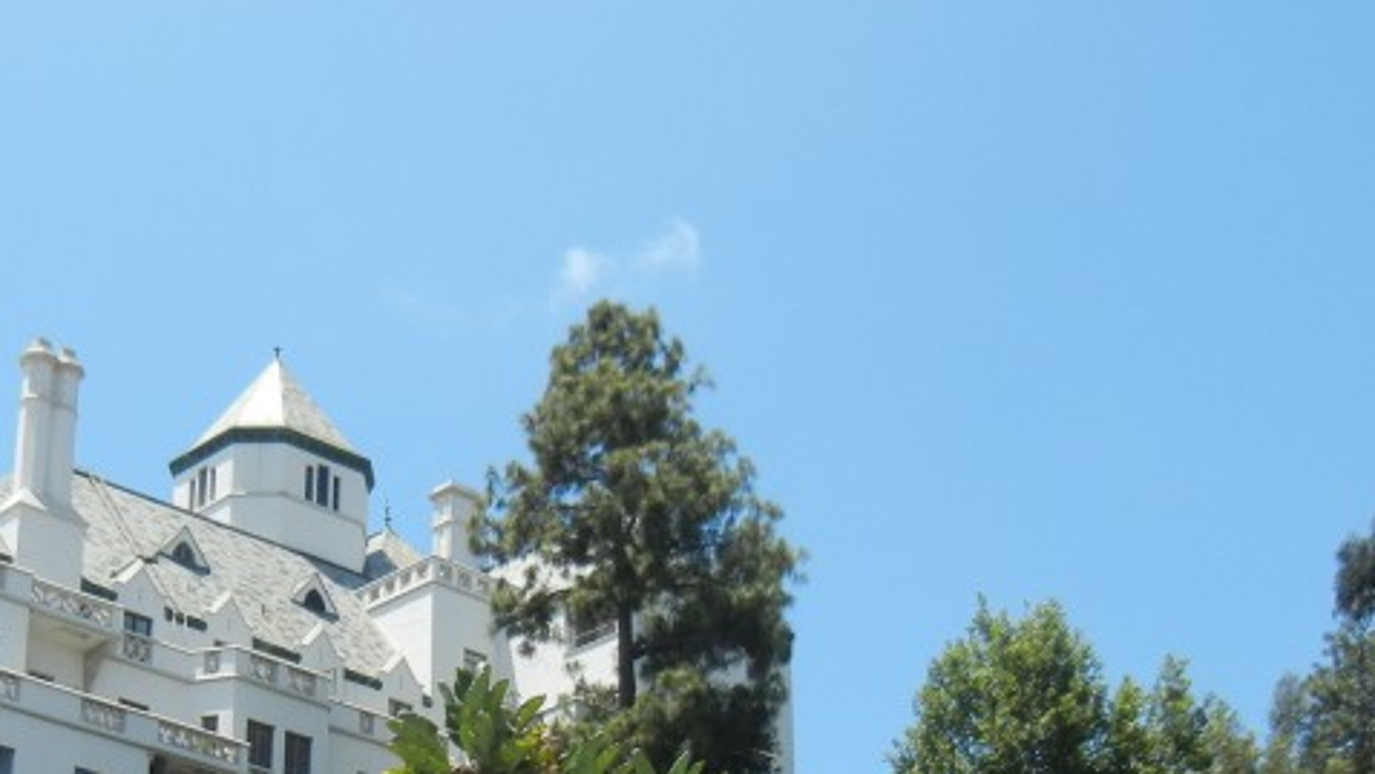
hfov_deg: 29.7
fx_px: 2552
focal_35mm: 70
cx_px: 365
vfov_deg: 16.8
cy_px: 806
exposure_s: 1/283
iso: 160
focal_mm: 5.4
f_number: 7
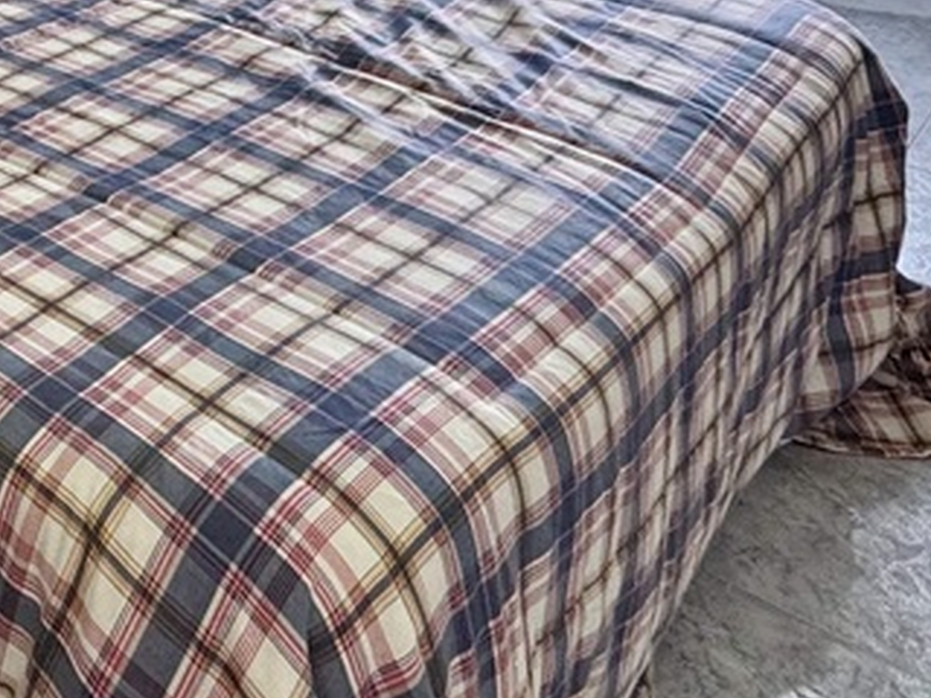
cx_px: -279
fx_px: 1506
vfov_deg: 22.0
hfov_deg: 28.3
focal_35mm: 56
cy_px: -329
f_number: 2.2
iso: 160
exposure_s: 1/100
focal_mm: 2.22
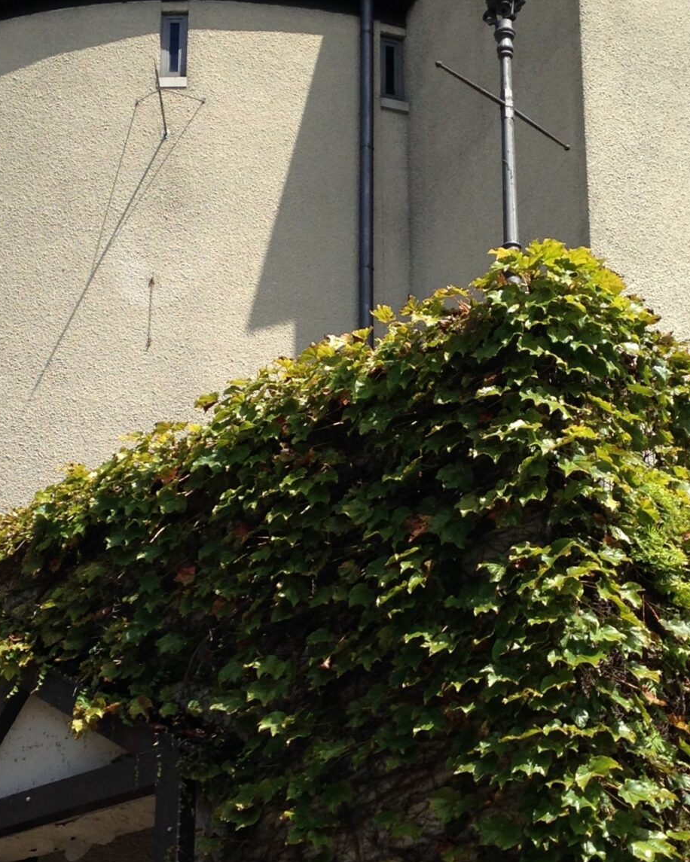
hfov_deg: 21.3
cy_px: 492
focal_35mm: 72
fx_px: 1838
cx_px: 338
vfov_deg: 26.4
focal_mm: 4.12
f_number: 2.4
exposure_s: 1/1106
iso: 50
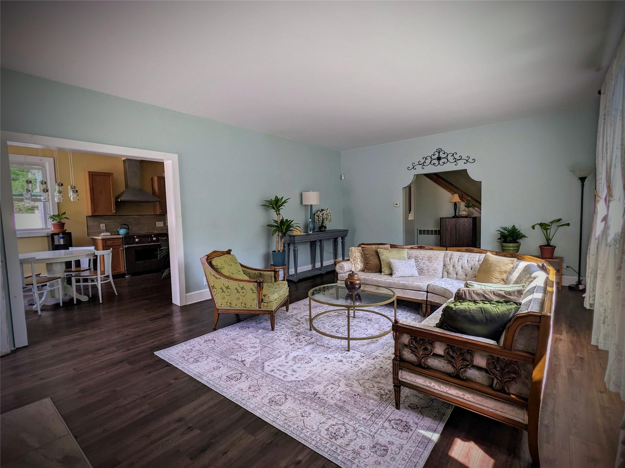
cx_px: 312
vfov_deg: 78.1
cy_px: 234
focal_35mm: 16
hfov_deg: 94.5
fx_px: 289
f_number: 2.2
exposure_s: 1/99.8
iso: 34
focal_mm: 2.22
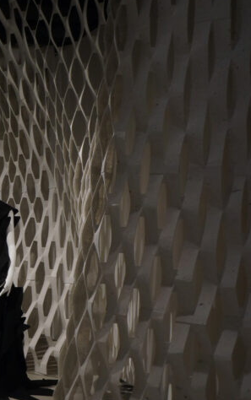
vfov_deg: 30.9
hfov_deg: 17.0
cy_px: 251
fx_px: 721
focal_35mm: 66
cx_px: -168
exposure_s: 1/1.6
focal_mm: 20
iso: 400
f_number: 16
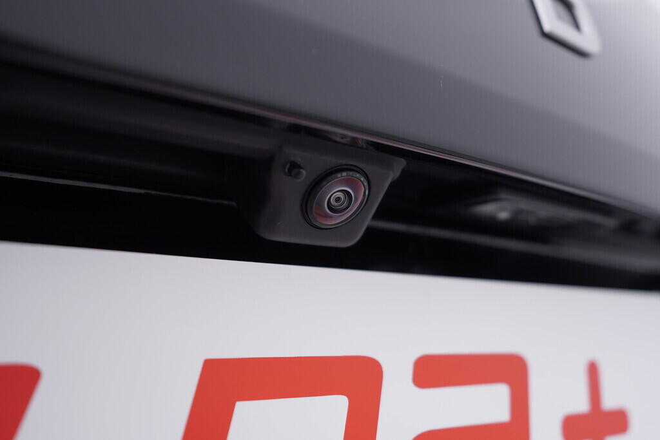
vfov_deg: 36.9
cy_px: 220
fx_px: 660
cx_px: 330
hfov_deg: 53.1
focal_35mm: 36
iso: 125
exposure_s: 1/60
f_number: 3.5
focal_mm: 24
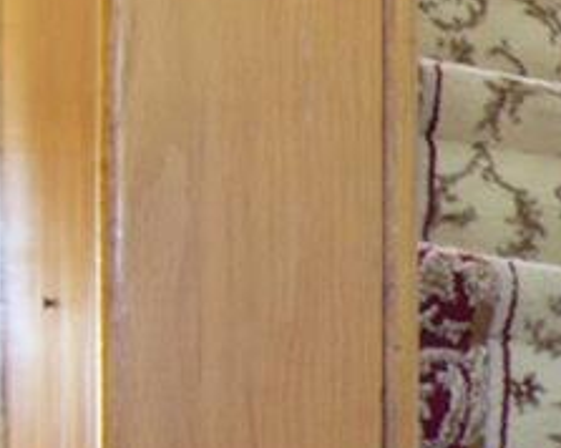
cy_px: 753
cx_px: 1791
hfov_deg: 9.7
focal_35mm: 142
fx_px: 2361
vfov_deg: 10.3
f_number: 9
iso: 320
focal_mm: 11
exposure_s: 1/2
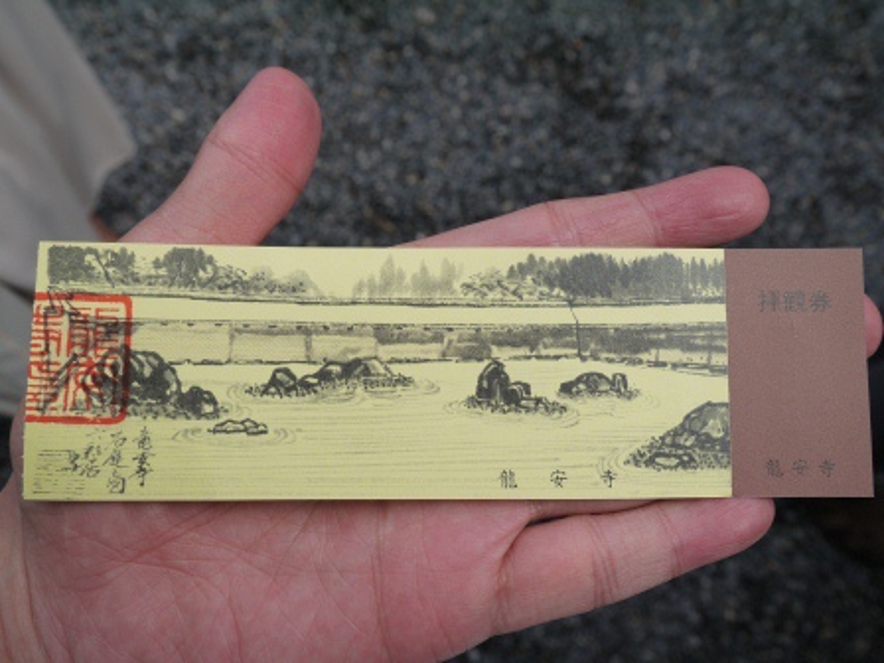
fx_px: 715
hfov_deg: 63.4
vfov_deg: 49.7
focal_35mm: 28
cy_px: 332
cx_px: 442
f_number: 6.3
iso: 160
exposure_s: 1/320
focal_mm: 14
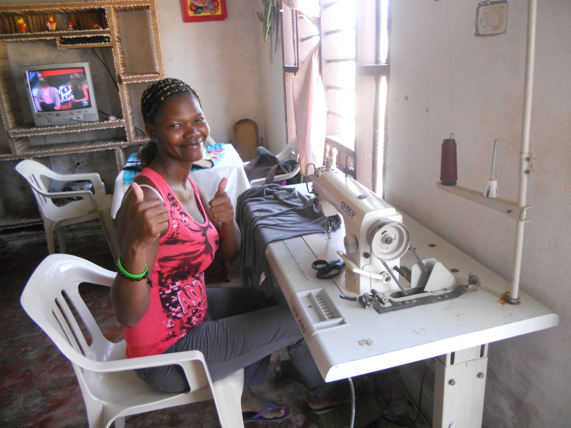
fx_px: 445
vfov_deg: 51.4
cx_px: 286
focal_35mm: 27
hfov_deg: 65.3
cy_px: 214
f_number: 3.2
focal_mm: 4.9
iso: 400
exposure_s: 1/60
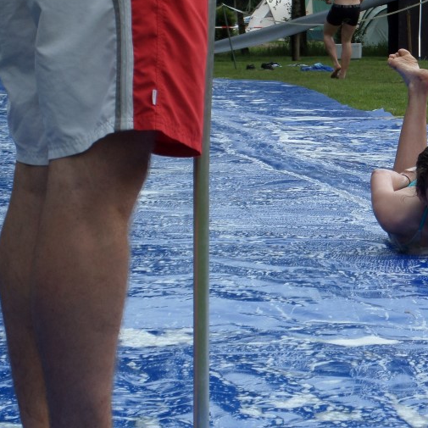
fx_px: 3008
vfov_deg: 8.1
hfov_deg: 8.1
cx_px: 419
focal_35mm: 215
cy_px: 150
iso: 80
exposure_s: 1/250
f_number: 4.4
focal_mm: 19.5
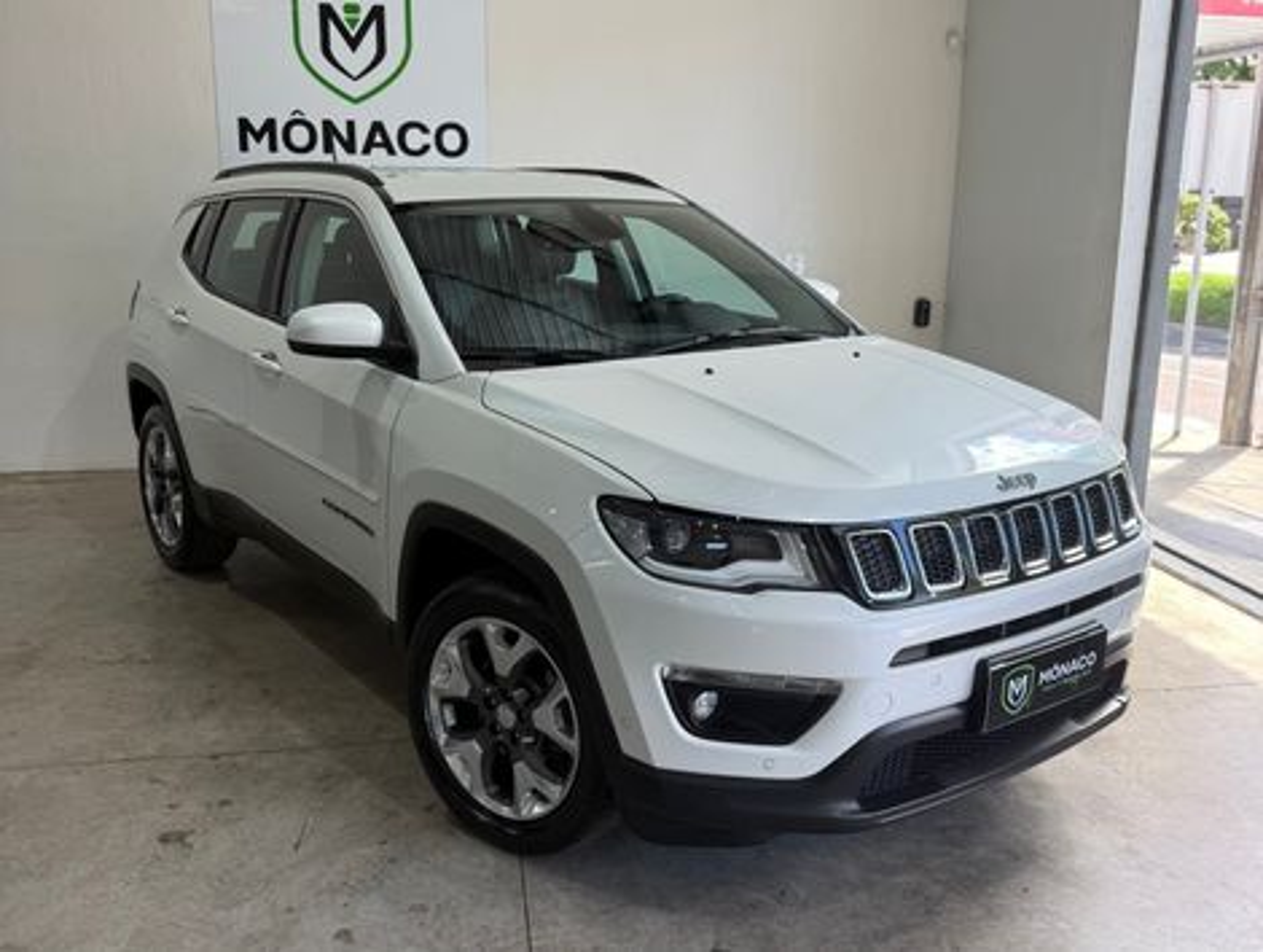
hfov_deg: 71.5
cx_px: 632
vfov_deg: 56.9
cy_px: 476
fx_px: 877
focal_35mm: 24
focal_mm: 6.76
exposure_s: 1/138
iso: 64
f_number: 1.78
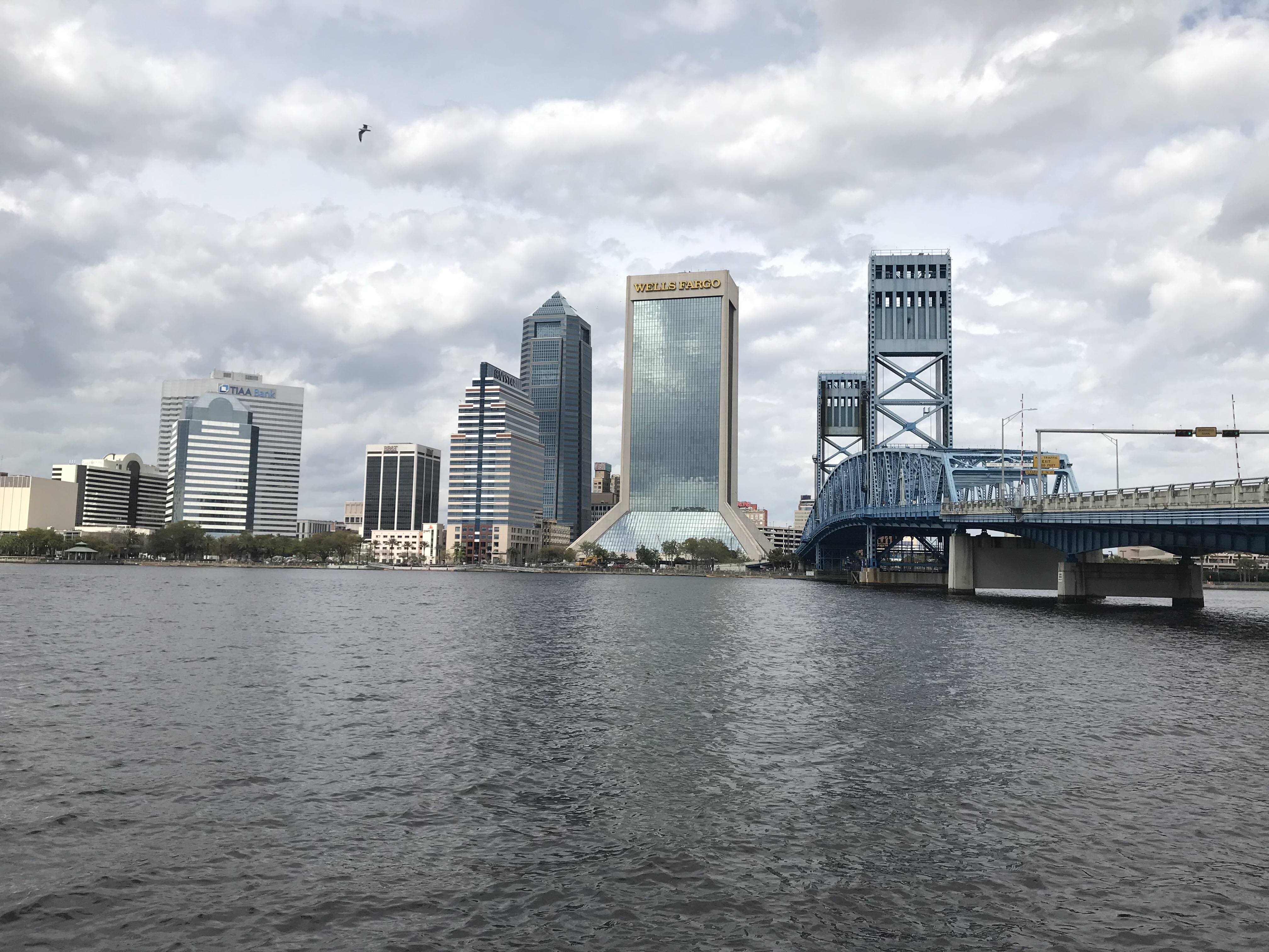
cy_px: 476
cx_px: 634
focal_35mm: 28
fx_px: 1026
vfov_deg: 49.7
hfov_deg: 63.4
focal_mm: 3.99
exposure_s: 1/3546
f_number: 1.8
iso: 20
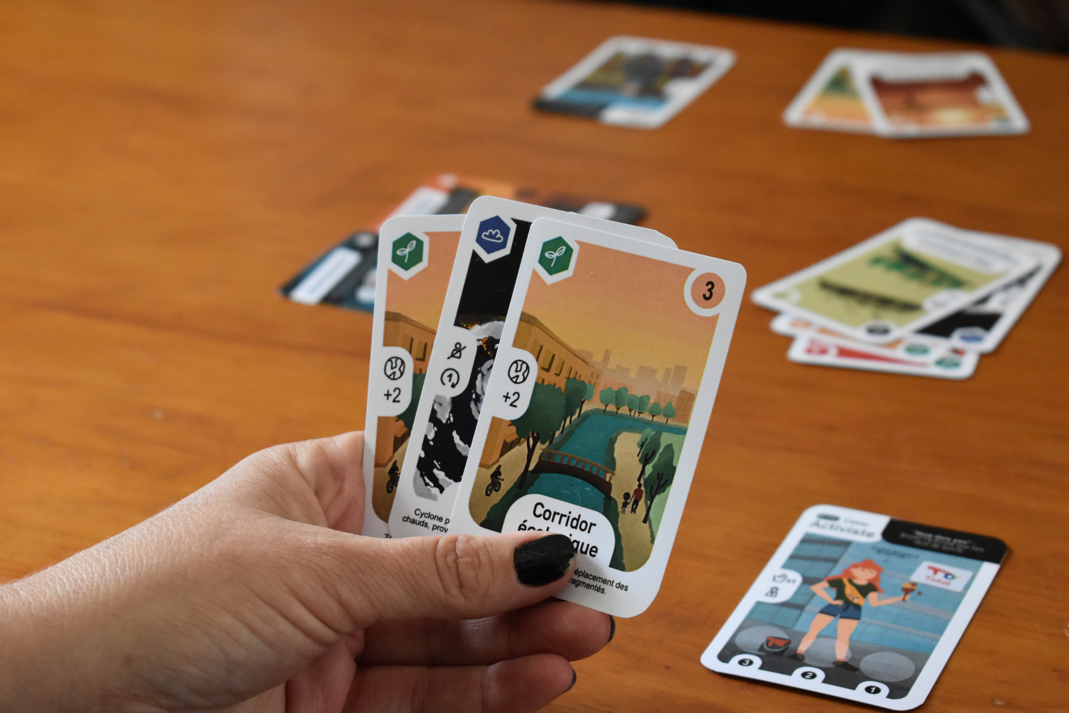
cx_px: 534
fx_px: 2450
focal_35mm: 82
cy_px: 356
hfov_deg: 24.6
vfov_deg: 16.6
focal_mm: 55
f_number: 5.6
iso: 3200
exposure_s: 1/100
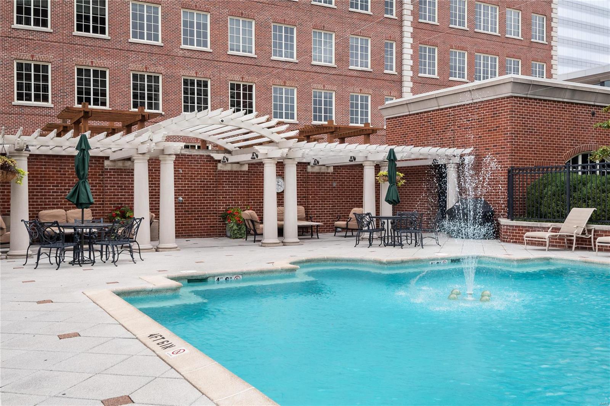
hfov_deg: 53.2
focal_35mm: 36
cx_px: 305
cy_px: 203
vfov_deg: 36.8
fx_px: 610
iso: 400
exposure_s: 1/250
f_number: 7.1
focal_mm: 18
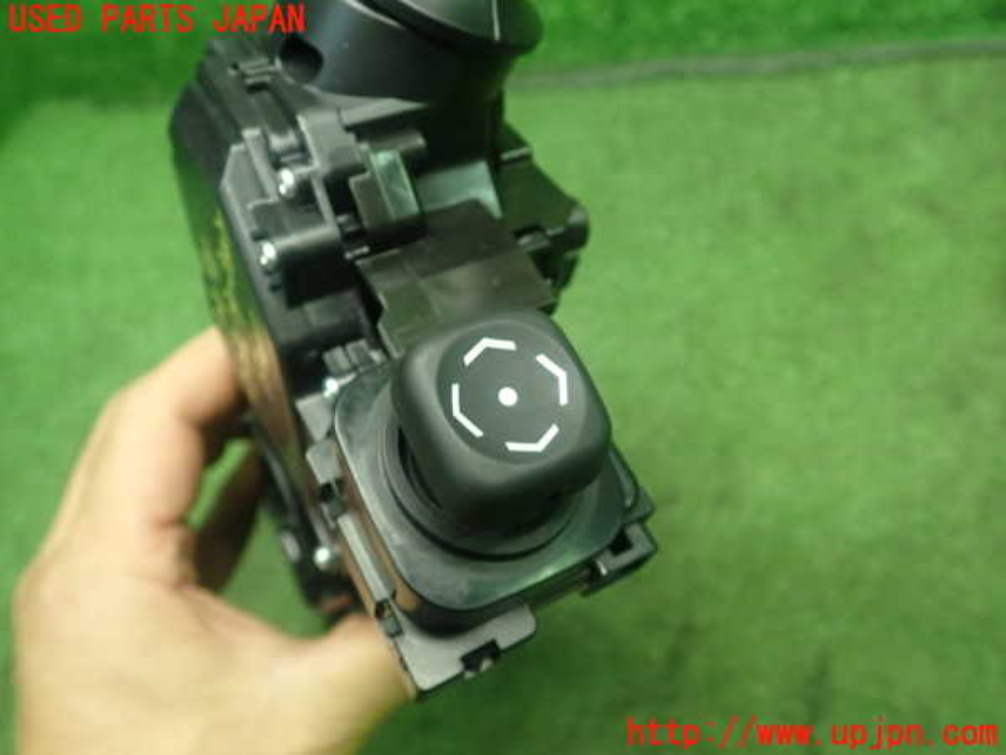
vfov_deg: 46.8
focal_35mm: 30
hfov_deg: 60.0
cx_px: 503
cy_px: 378
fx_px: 872
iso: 250
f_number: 2.3
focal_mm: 5.4
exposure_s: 1/30
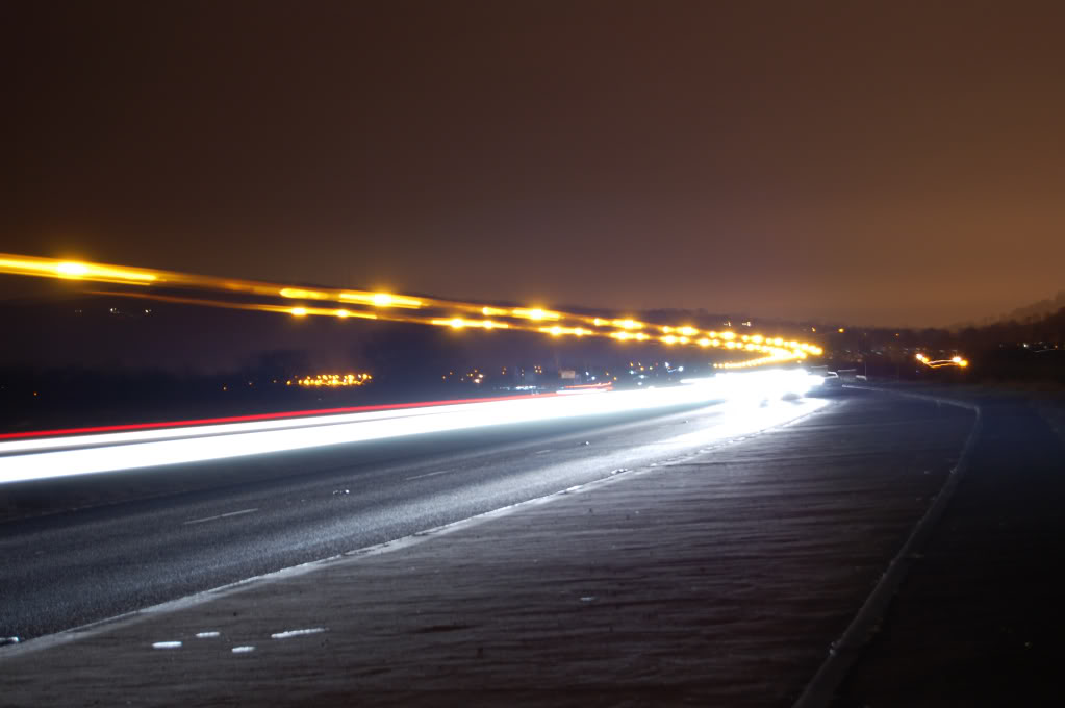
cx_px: 532
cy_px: 354
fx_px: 2217
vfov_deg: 18.1
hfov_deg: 27.0
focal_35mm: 75
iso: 200
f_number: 5.6
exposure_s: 20
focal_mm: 50
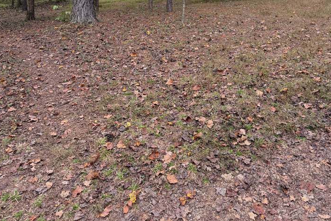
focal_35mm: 34
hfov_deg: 55.8
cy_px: 7
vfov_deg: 35.6
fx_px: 313
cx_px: 163
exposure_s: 1/295
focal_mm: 6.76
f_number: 1.78
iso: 100
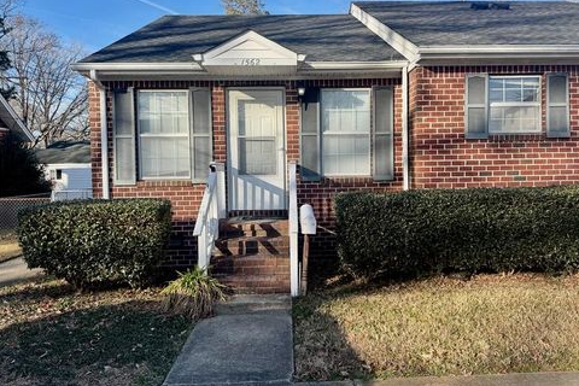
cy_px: 183
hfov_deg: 69.4
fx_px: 418
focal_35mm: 26
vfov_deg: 49.5
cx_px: 298
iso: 80
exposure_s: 1/2331
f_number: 1.78
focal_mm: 6.76
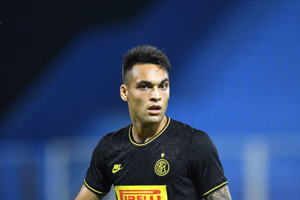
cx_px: 150
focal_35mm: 600
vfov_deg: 2.3
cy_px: 100
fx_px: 5000
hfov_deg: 3.4
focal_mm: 400
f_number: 3.5
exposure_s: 1/1250
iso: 2500
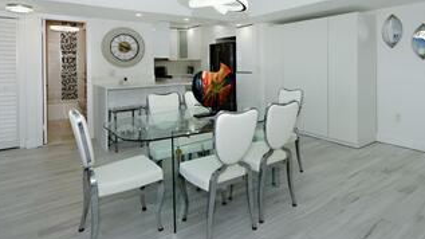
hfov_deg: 80.4
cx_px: 252
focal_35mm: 22
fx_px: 248
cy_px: 71
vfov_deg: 50.1
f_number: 5.6
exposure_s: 1/160
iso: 320
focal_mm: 16
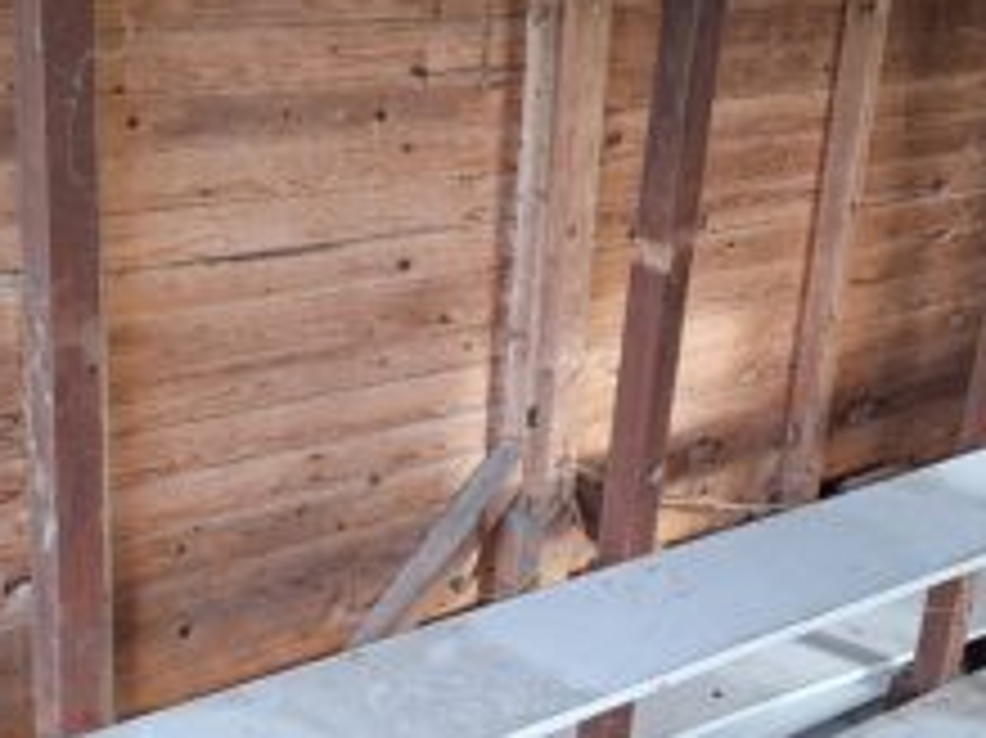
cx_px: 554
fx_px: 1196
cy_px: 414
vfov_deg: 34.3
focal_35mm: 42
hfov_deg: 44.7
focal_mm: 5.54
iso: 80
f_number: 1.8
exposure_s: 1/100
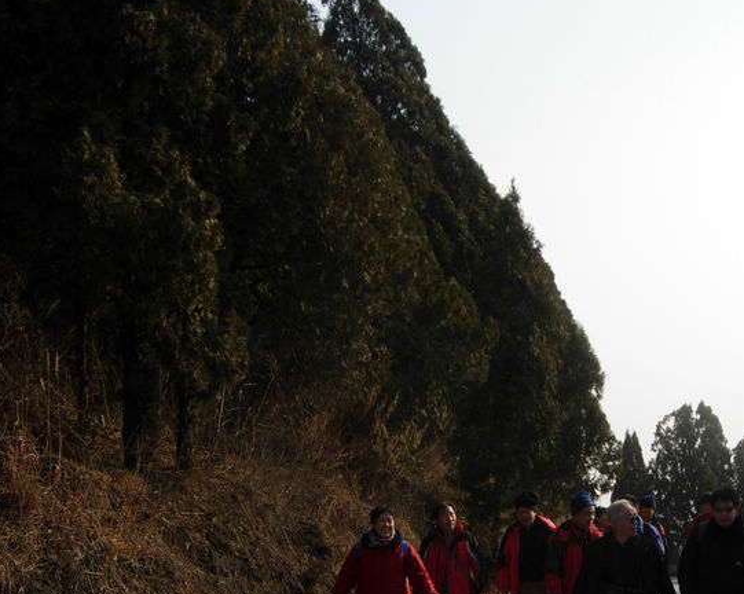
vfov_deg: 23.1
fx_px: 1430
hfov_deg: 28.4
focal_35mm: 65
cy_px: 480
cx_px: 616
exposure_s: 1/527
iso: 50
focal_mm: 7.5
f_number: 4.3
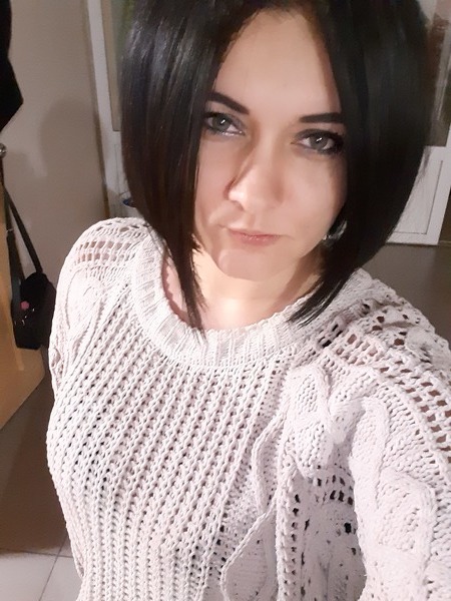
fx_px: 539
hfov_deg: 45.4
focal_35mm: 31
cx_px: 226
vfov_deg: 58.4
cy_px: 300
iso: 1000
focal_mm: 2.61
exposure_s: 1/8
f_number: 2
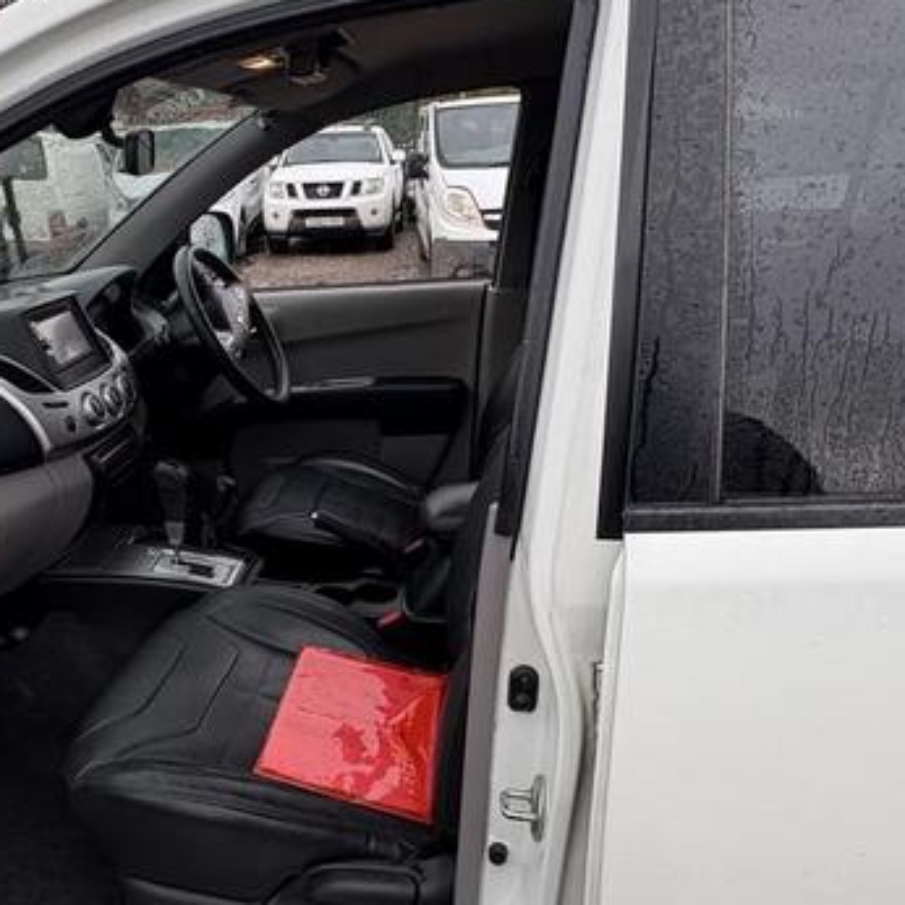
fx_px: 947
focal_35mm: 32
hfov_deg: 50.6
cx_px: 343
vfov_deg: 51.1
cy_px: 466
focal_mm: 2.22
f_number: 2.2
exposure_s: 1/99
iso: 80
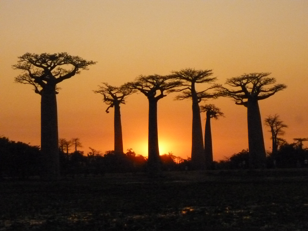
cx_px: 154
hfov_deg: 26.0
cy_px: 116
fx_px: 667
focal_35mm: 75
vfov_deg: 19.6
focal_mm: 13.3
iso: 1600
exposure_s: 1/1600
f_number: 8
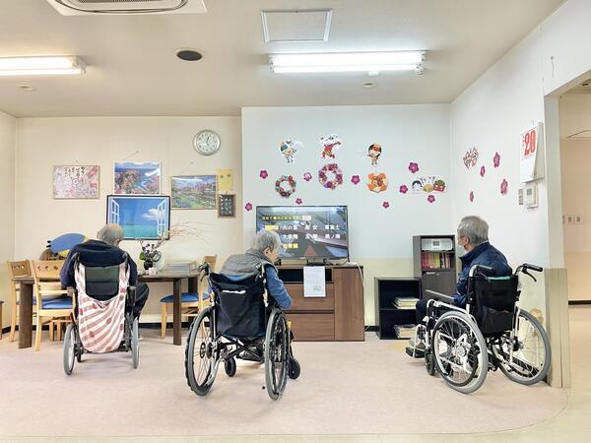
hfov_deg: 67.3
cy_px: 222
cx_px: 296
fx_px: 444
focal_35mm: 26
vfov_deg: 53.1
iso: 64
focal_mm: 4.2
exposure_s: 1/50
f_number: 1.6
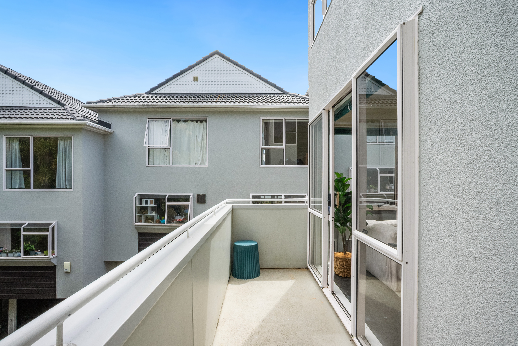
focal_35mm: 17
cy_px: 173
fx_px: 245
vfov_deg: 70.5
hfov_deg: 93.2
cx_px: 259
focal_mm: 17
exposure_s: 1/250
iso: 500
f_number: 16
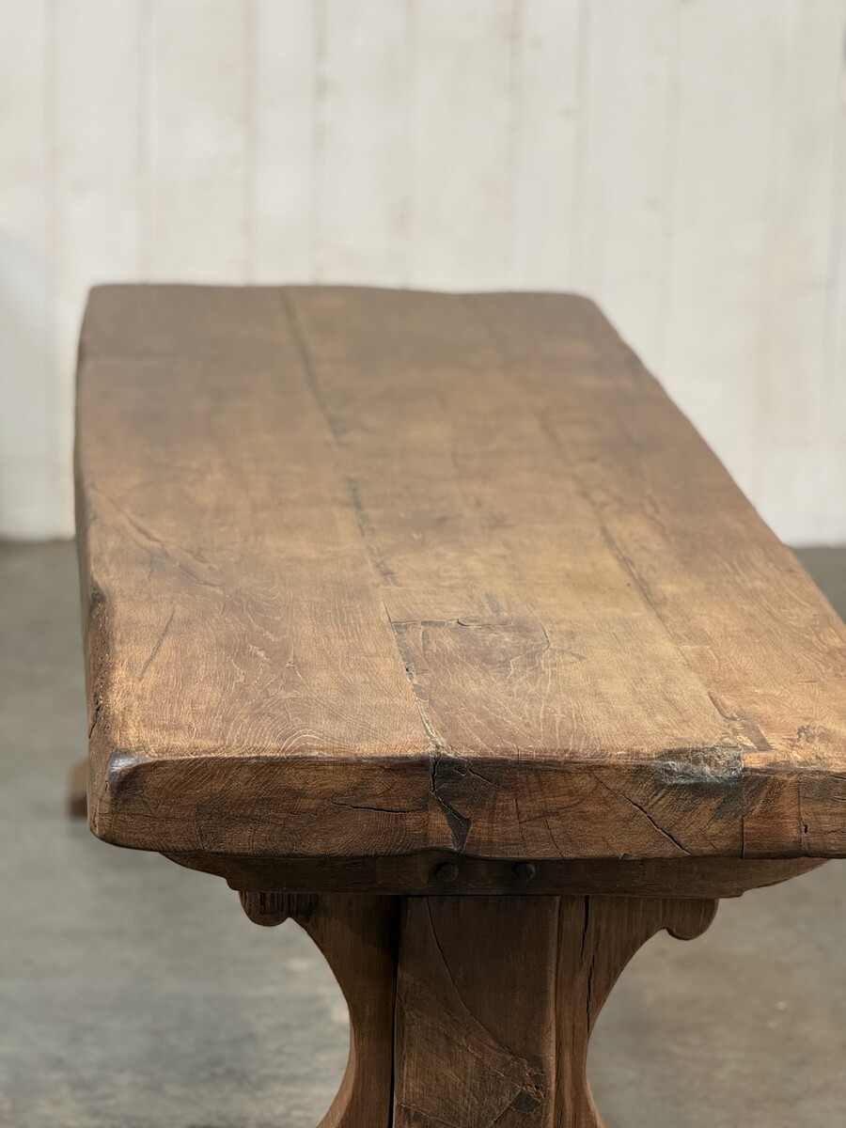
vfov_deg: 16.4
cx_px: 423
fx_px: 3910
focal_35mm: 120
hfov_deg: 12.3
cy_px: 564
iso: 200
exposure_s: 1/50
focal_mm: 15.66
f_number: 2.8
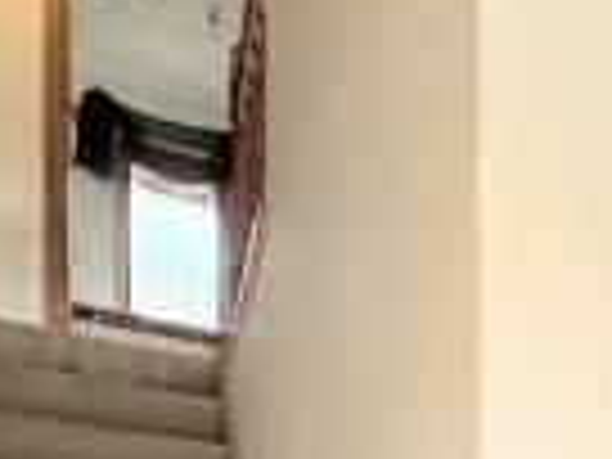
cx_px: 722
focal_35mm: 60
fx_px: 1061
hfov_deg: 28.3
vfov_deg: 19.0
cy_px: 817
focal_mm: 2.22
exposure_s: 1/100
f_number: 2.2
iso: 50
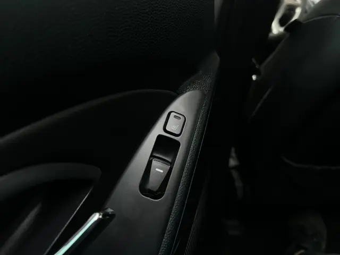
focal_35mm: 24
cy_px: 128
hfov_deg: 71.6
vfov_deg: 56.8
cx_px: 170
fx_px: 236
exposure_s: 1/121
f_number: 1.78
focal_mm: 6.86
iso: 200
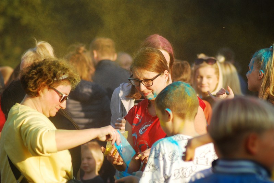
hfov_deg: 7.6
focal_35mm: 270
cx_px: 137
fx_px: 2058
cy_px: 92
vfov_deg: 5.1
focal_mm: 180
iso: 320
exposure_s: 1/640
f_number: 4.8
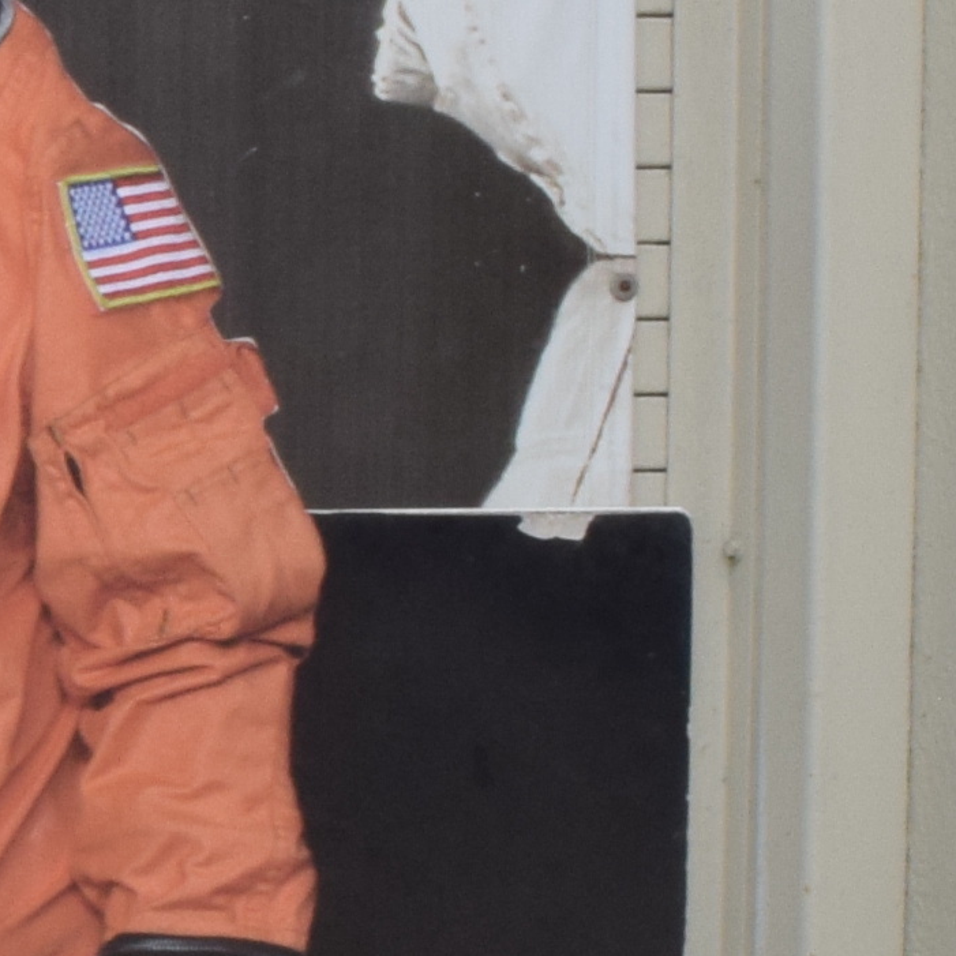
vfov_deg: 10.1
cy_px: 867
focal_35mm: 172
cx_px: -1879
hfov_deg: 8.6
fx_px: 5366
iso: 640
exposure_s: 1/80
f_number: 25
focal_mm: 21
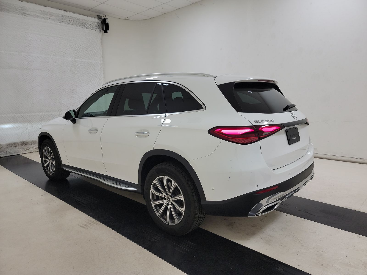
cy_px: 138
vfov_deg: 56.8
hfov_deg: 71.6
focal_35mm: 24
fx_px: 254
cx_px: 184
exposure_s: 1/138
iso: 50
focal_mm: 6.7
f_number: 1.8
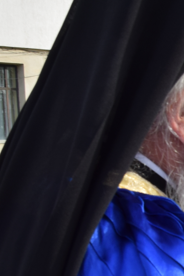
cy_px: 299
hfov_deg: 8.5
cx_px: 480
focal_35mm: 143
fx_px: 1096
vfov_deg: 14.1
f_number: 9
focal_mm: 22
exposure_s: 1/100
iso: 100
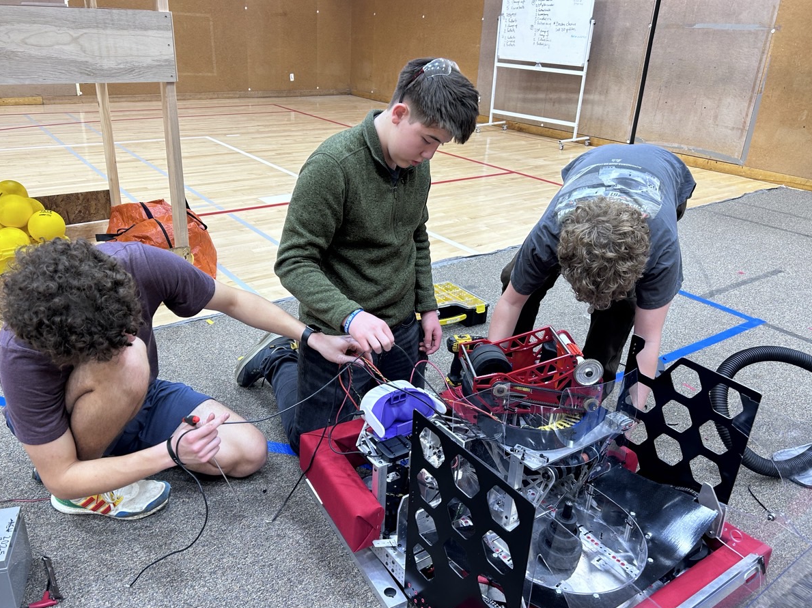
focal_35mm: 28
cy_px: 295
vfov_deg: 49.7
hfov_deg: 63.4
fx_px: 657
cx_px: 380
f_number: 1.5
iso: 64
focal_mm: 5.7
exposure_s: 1/120
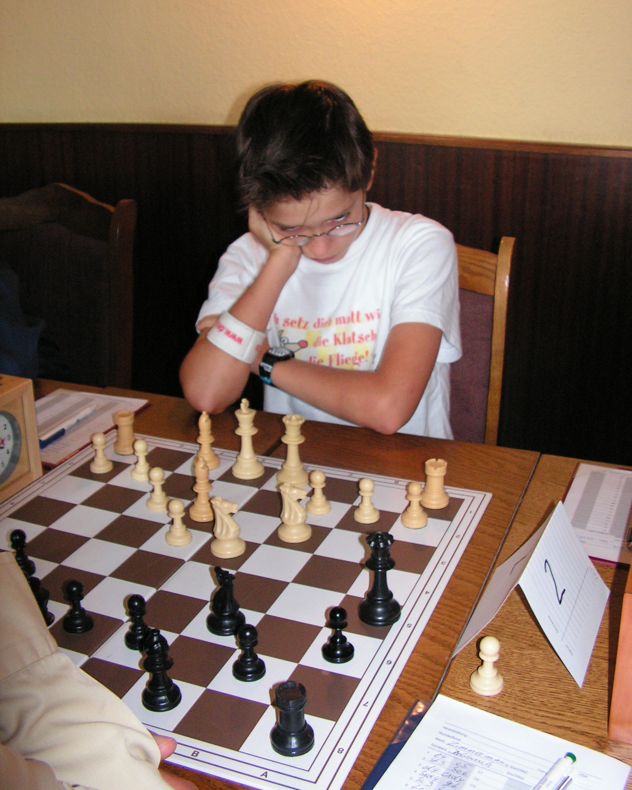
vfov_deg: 45.8
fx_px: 935
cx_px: 319
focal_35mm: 40
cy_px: 365
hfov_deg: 37.3
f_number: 3.2
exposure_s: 1/40
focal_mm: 6.4
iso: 200
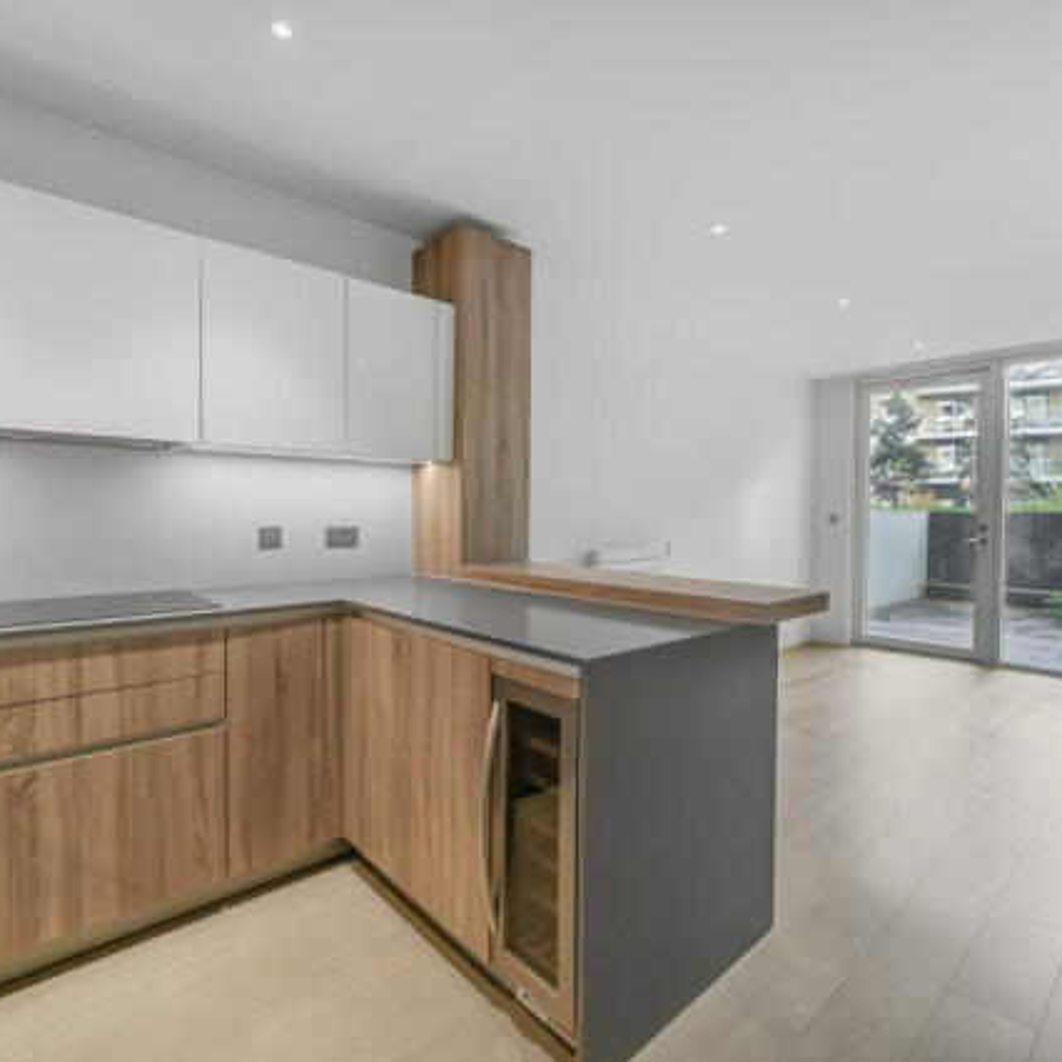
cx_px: 550
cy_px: 525
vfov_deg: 84.0
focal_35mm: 17
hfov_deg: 83.9
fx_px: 590
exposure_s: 1/25
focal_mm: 13
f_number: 8
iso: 250
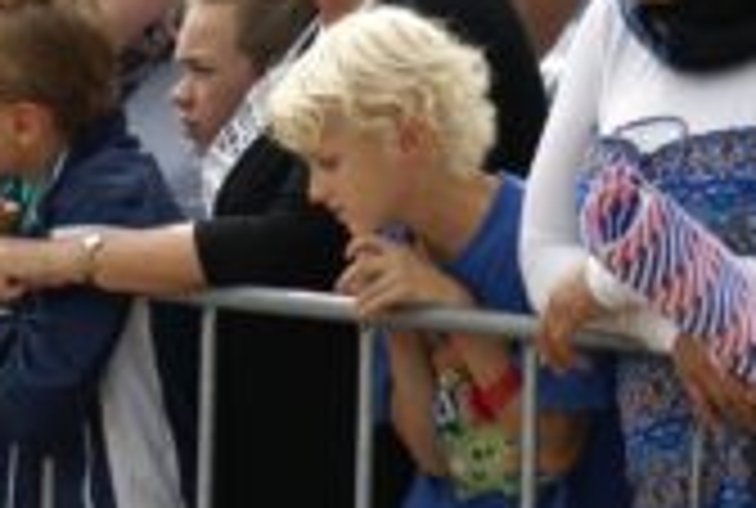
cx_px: -234
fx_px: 11829
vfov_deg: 2.5
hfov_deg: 3.7
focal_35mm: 562
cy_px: -274
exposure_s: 1/250
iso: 100
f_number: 8
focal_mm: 105
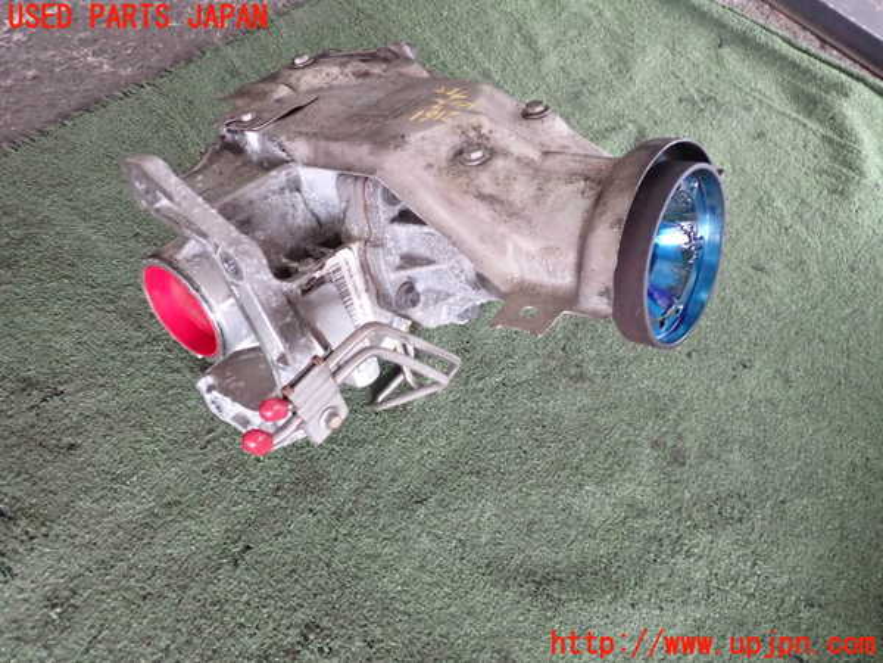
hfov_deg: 60.0
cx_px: 442
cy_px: 332
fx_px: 765
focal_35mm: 30
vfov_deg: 46.8
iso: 640
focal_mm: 5.4
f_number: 2.3
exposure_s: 1/30
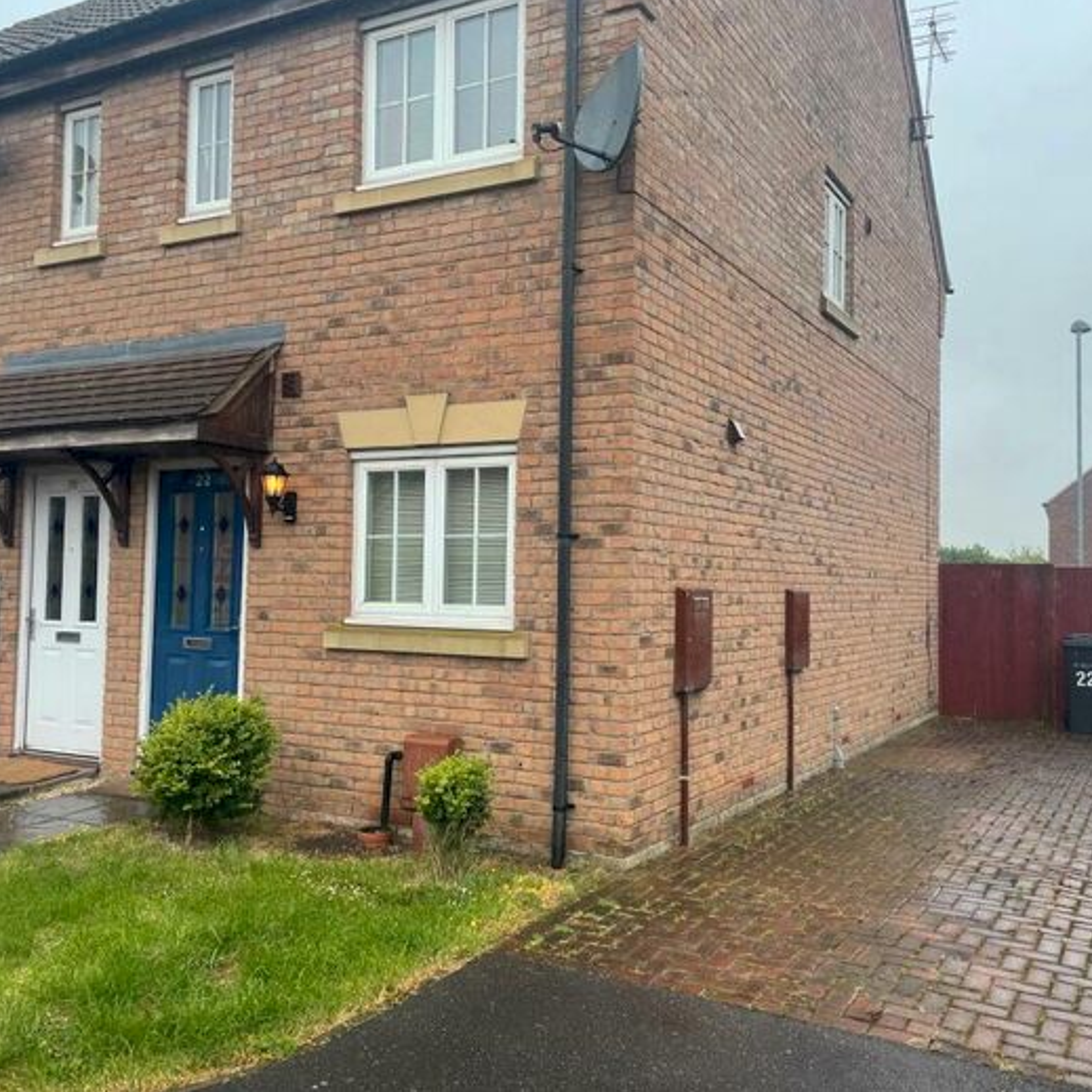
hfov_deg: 52.5
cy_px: 544
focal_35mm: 31
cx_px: 562
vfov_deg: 52.5
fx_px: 1106
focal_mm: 4.2
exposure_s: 1/487
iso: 32
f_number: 1.6
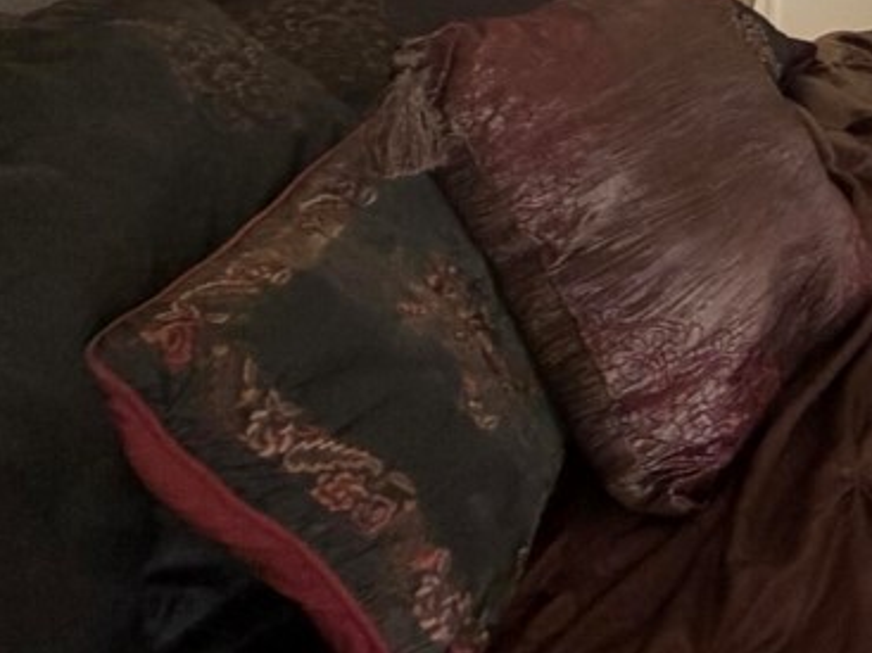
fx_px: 1536
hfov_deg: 19.5
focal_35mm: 61
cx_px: 1708
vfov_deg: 19.6
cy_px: -427
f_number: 2.2
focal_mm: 2.22
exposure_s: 1/60
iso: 160
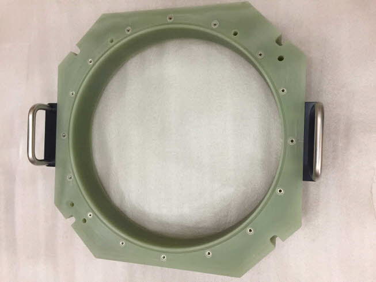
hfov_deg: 61.7
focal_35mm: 29
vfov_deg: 48.2
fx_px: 315
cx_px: 188
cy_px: 141
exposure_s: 1/30
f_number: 2.2
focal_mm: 4.15
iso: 160
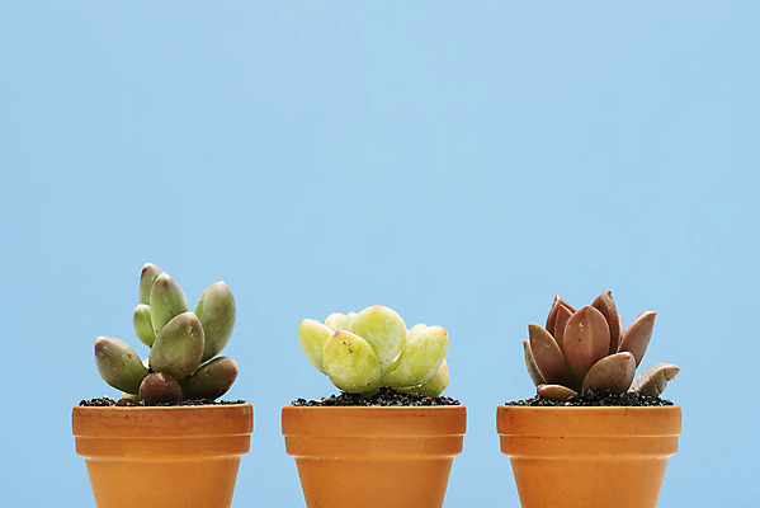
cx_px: 380
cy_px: 254
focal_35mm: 105
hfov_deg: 19.4
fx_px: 2218
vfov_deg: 13.1
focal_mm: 105
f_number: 20
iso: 100
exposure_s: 1/125
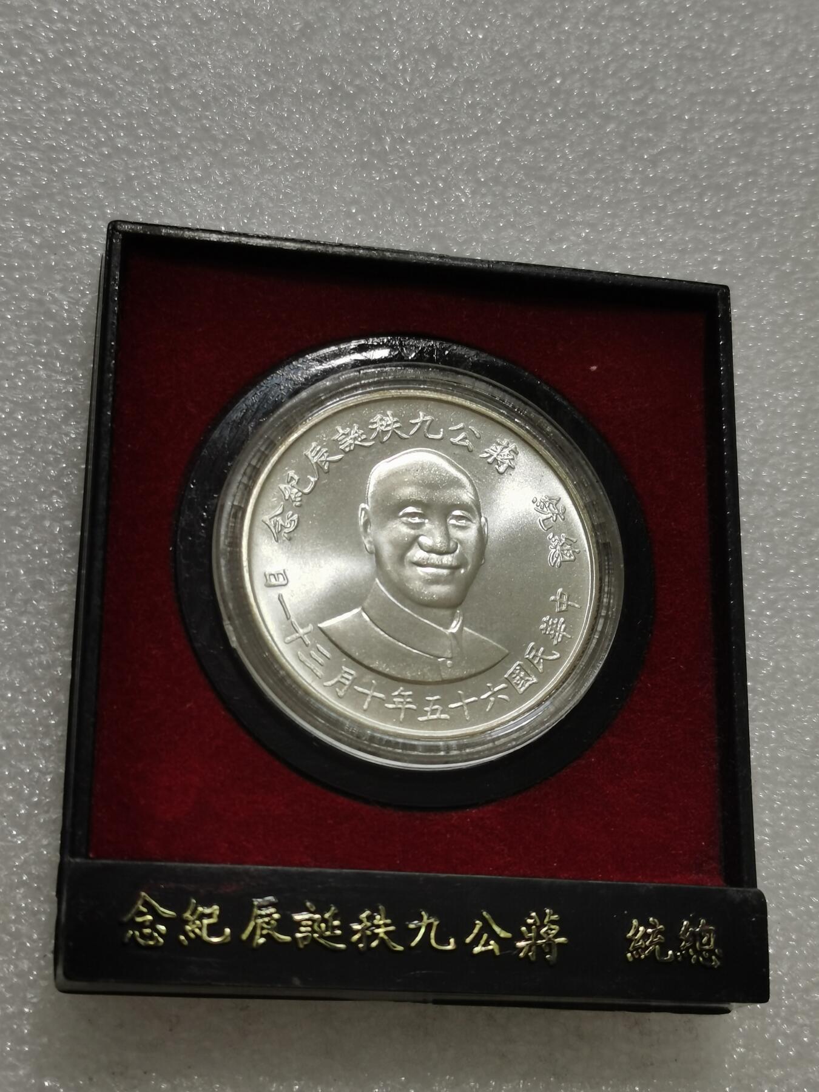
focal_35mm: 58
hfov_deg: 25.2
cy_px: 546
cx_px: 410
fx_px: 1830
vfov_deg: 33.2
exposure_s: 1/157
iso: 50
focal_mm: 5.58
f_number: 1.8
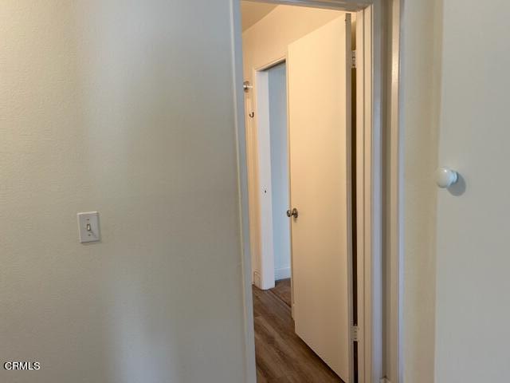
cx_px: 255
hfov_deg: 67.3
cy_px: 192
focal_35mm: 26
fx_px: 383
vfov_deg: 53.1
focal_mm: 5.7
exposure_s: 1/120
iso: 100
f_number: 1.5
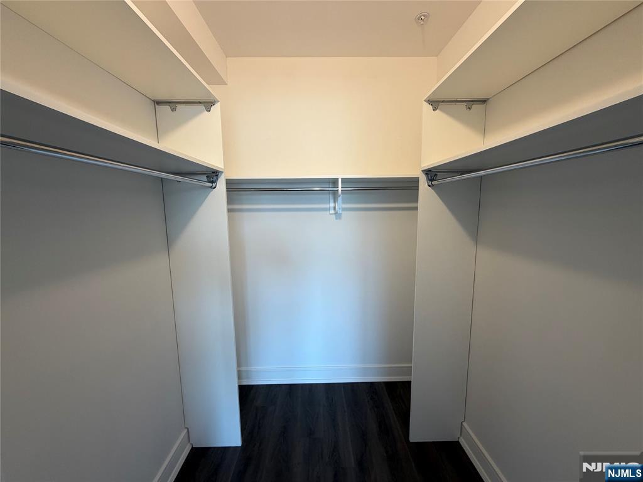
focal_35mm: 14
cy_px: 241
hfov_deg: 102.1
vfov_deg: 85.7
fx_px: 260
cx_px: 322
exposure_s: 1/120
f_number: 2.2
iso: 200
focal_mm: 2.22
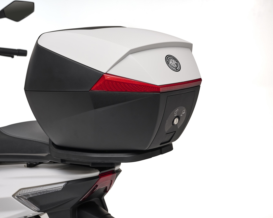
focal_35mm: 60
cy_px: 103
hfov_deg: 31.3
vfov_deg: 25.4
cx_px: 99
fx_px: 485
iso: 125
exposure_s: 1/200
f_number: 9
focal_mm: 50
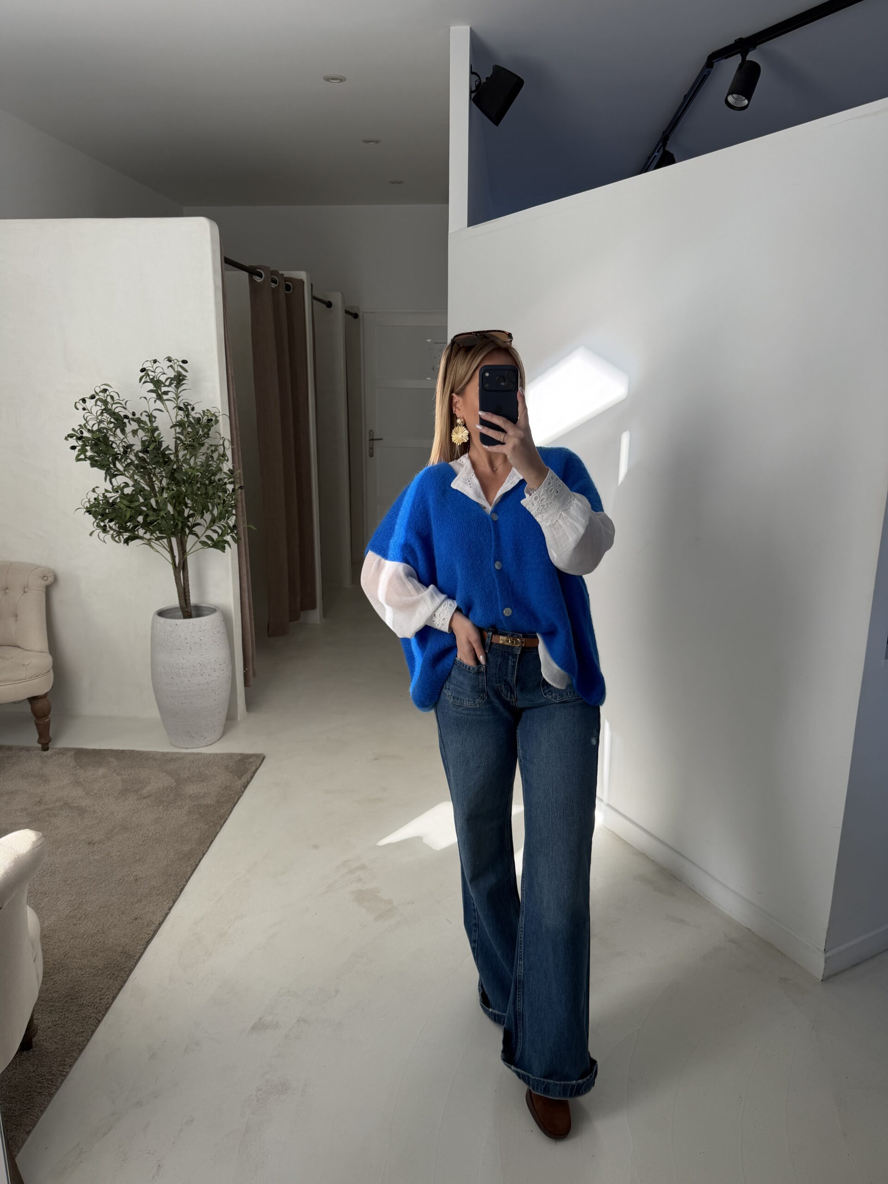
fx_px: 821
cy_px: 592
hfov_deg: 56.8
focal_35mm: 24
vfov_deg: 71.6
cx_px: 444
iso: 80
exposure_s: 1/286
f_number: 1.78
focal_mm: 6.76
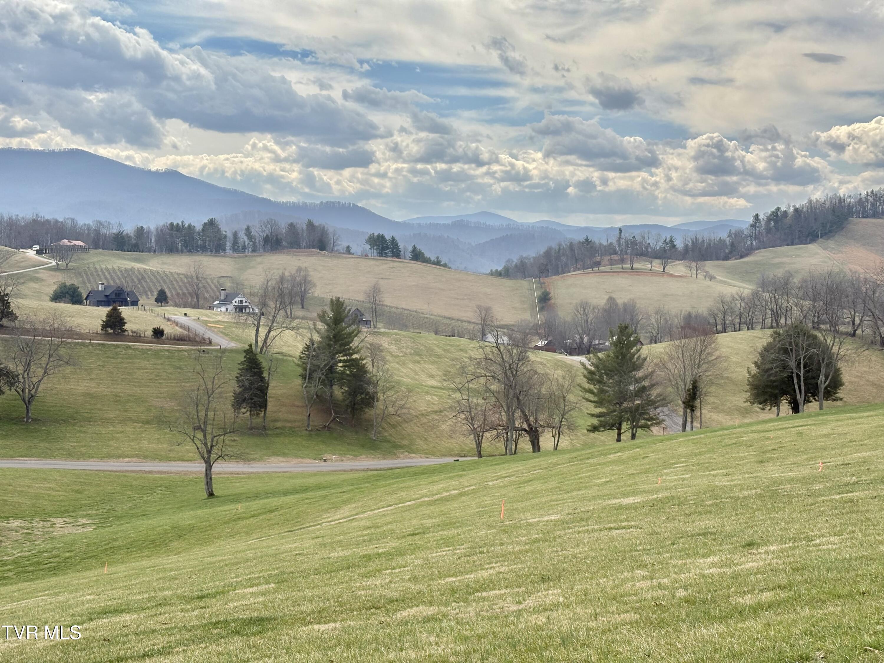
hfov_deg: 36.8
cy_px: 332
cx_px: 442
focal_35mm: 52
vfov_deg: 28.0
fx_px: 1328
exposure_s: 1/4329
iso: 40
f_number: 1.6
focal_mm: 5.96
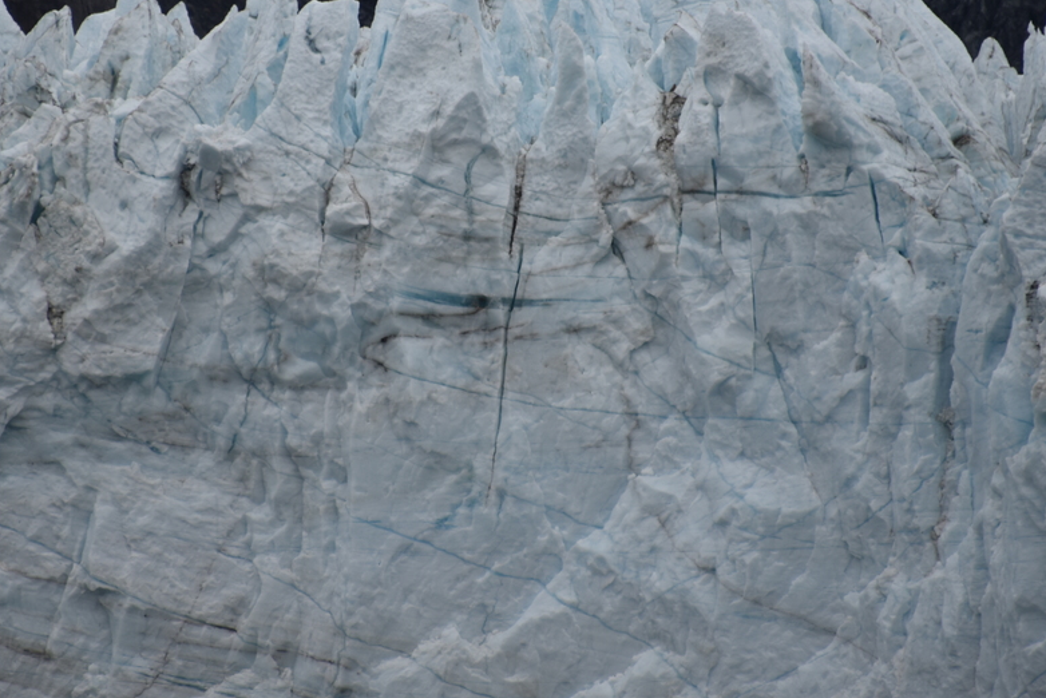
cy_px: 254
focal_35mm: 491
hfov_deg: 4.2
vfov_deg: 2.8
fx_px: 14271
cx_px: 467
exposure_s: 1/640
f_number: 5.6
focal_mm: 300
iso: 250
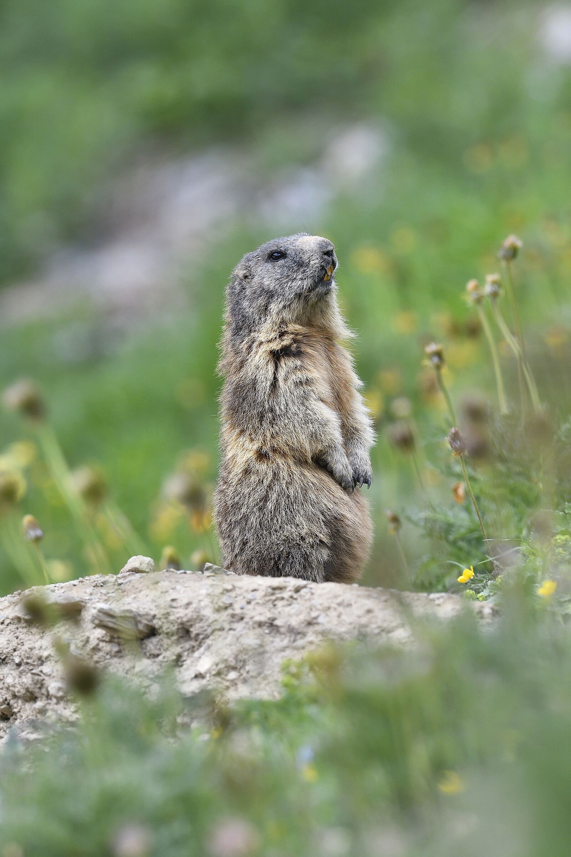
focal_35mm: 600
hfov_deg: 2.3
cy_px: 428
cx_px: 286
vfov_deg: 3.4
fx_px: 14274
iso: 1000
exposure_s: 1/1600
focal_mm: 400
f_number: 7.1
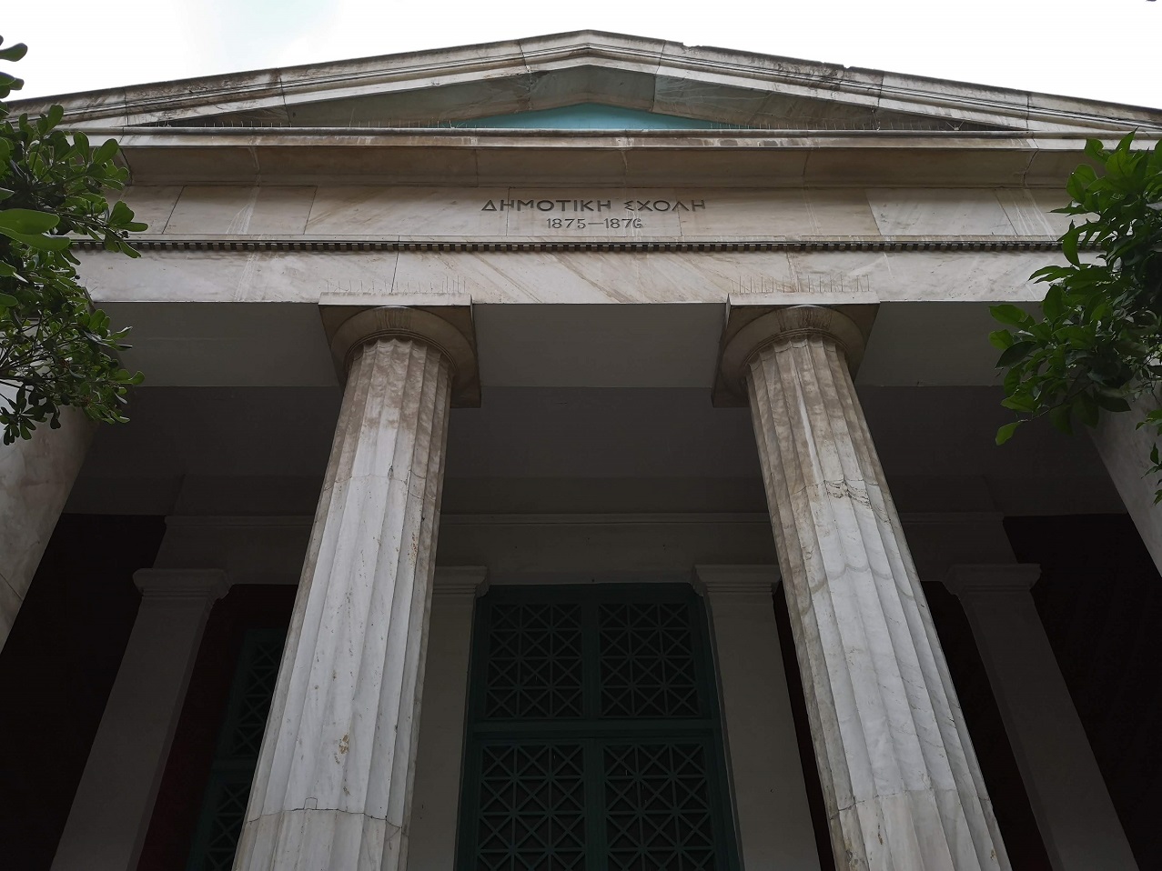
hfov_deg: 65.3
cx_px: 581
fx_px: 906
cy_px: 436
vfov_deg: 51.4
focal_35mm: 27
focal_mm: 3.95
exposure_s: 1/50
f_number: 1.8
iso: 80
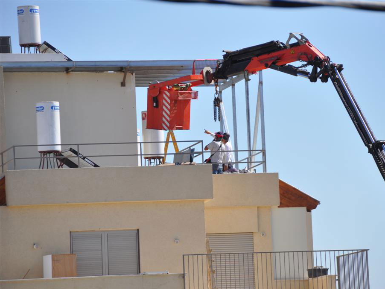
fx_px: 3638
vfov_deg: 4.5
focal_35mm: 327
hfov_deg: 6.1
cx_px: 218
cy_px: 145
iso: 200
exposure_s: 1/800
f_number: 6.3
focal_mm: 200
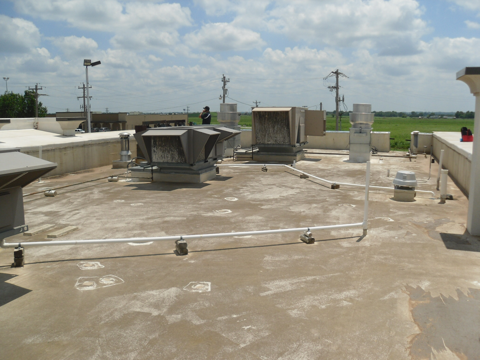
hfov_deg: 54.0
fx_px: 471
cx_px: 240
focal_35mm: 34
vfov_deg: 41.8
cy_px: 180
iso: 80
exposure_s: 1/362
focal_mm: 6
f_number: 8.1
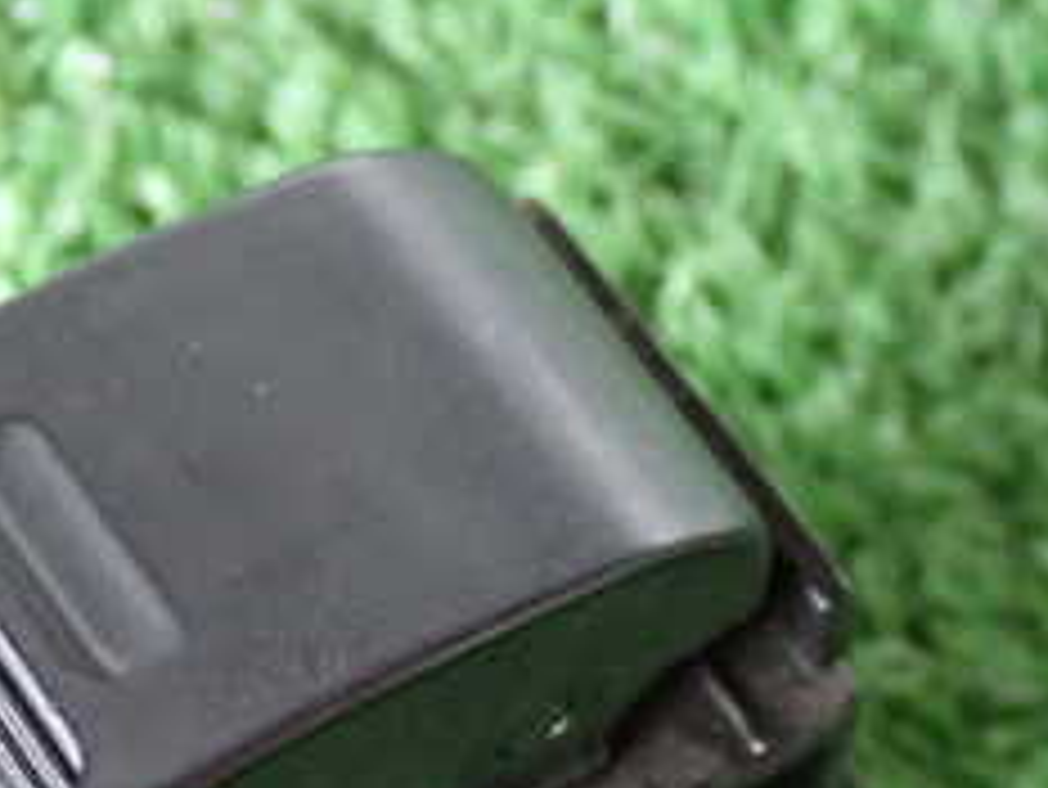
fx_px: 4210
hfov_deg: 14.1
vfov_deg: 10.6
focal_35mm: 139
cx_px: 189
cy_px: 707
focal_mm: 9.65
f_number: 3.3
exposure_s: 1/30
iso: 800
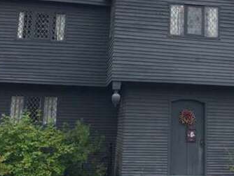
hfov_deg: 28.7
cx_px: 162
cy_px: 26
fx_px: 453
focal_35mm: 67
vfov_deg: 21.6
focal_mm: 3.99
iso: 20
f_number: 1.8
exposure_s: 1/771
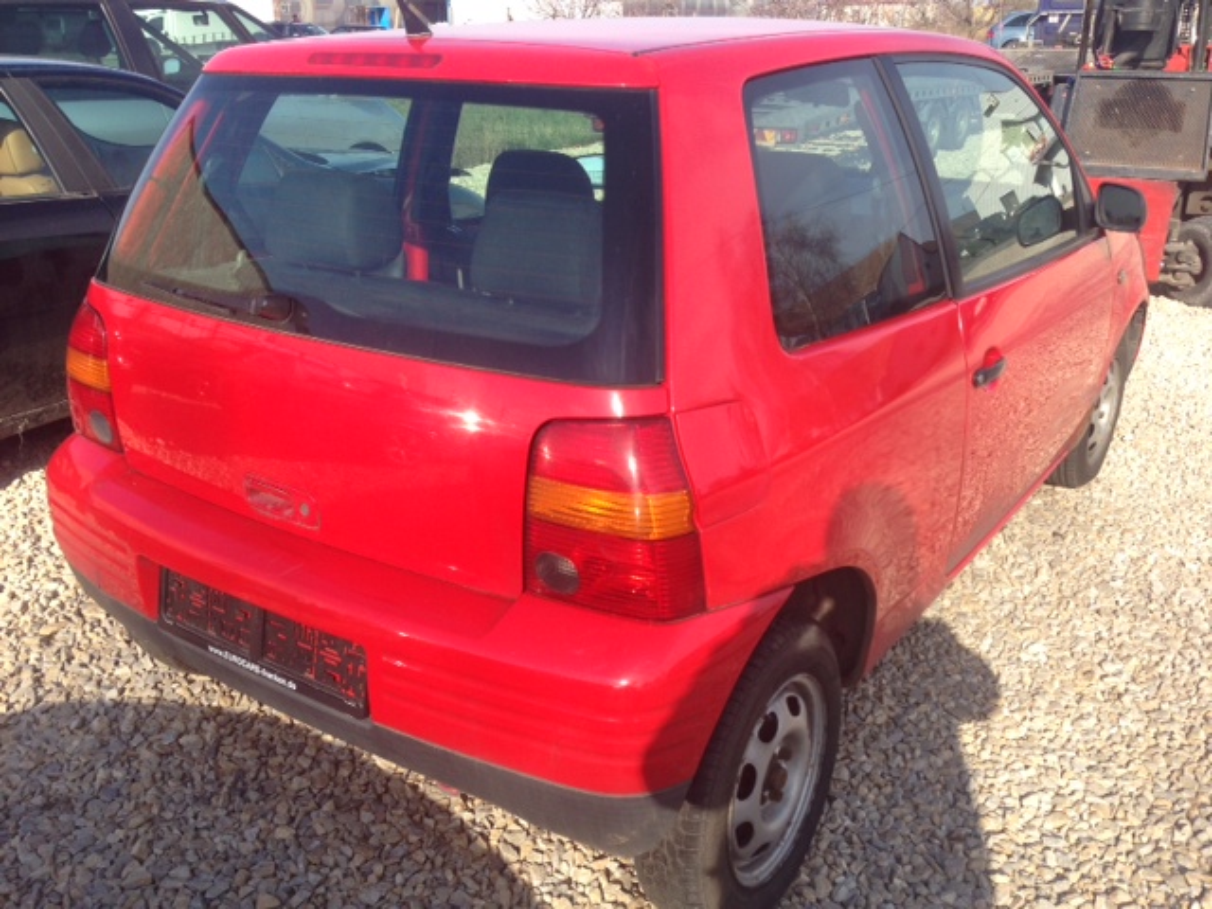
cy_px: 454
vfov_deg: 42.9
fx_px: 1155
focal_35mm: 33
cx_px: 606
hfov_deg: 55.4
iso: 50
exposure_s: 1/763
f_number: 2.4
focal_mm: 4.12
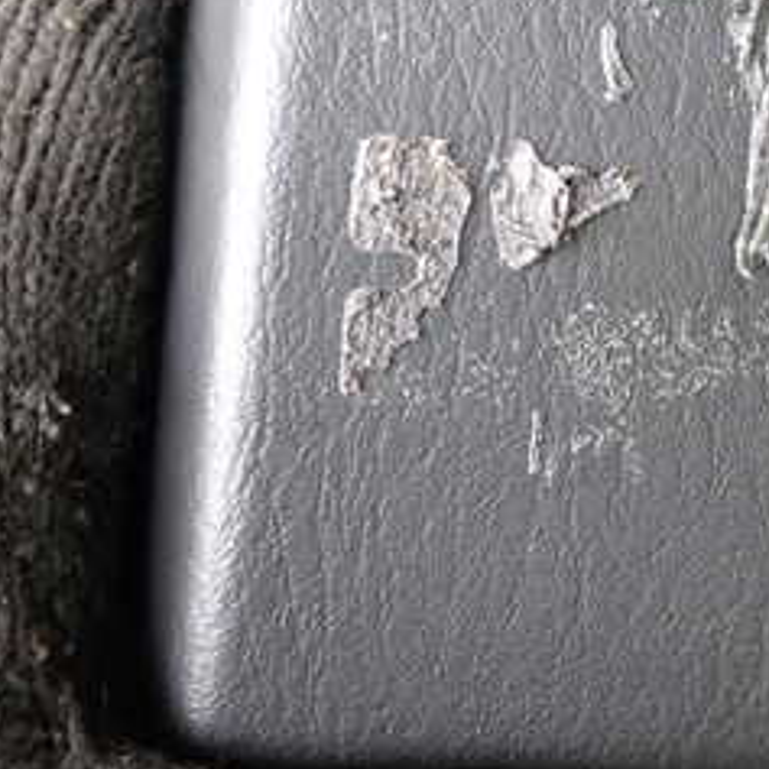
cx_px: 694
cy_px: 140
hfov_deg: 24.9
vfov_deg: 25.2
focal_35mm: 67
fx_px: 1684
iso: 250
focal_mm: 5.4
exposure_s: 1/30
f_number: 2.3
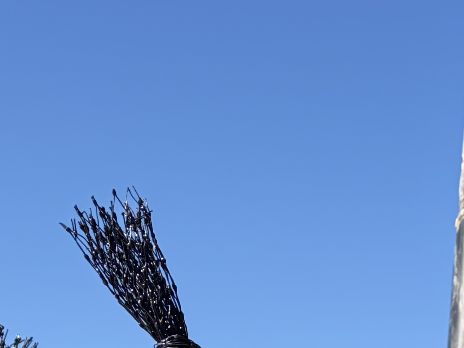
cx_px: 592
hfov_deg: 15.4
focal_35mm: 122
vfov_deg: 11.2
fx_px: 1635
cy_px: 667
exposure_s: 1/2639
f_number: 1.6
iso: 50
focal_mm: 5.96
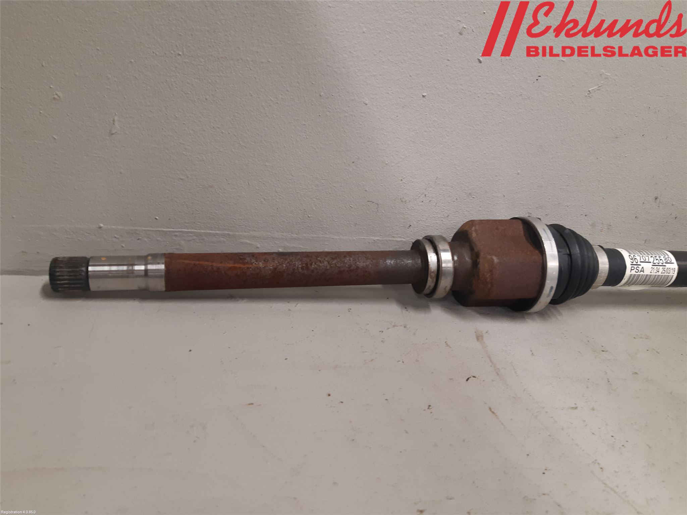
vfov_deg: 53.1
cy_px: 258
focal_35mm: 26
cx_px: 344
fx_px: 516
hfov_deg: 67.3
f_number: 1.7
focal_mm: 3.93
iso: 160
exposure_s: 1/50
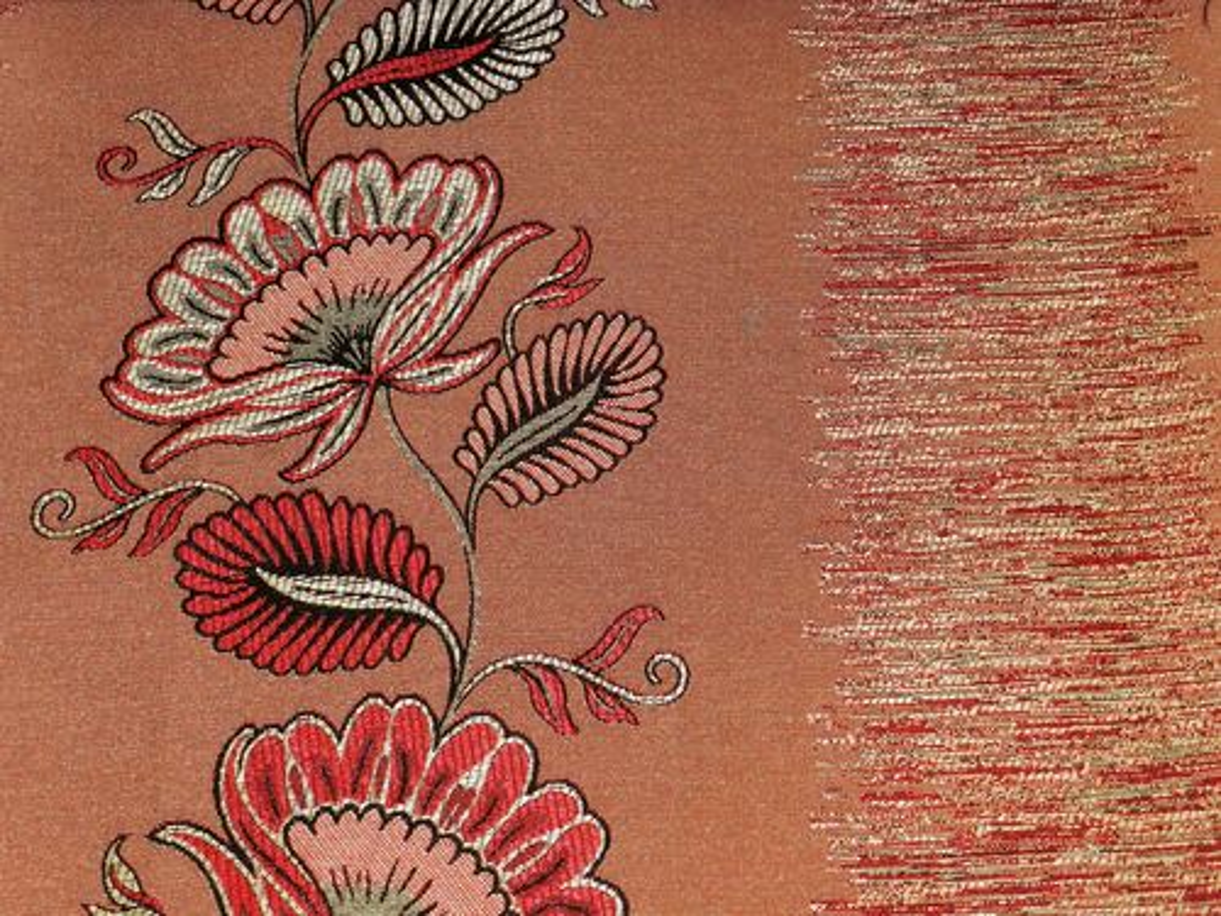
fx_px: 2116
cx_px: 610
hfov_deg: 32.2
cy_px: 458
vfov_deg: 24.4
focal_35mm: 60
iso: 200
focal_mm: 10.7
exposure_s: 1/30
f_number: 4.6
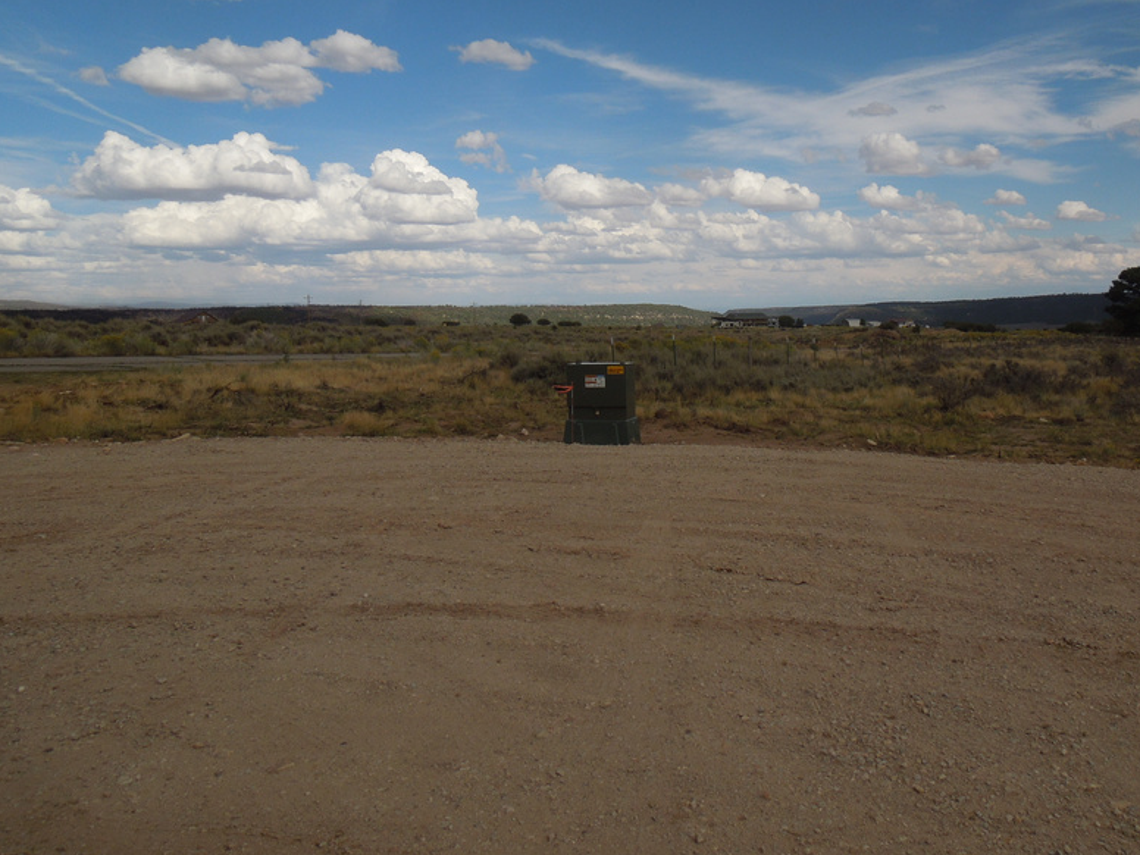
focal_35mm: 33
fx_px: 1087
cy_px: 304
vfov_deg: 42.5
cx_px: 677
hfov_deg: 55.0
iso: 100
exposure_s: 1/800
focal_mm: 4.5
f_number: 6.6
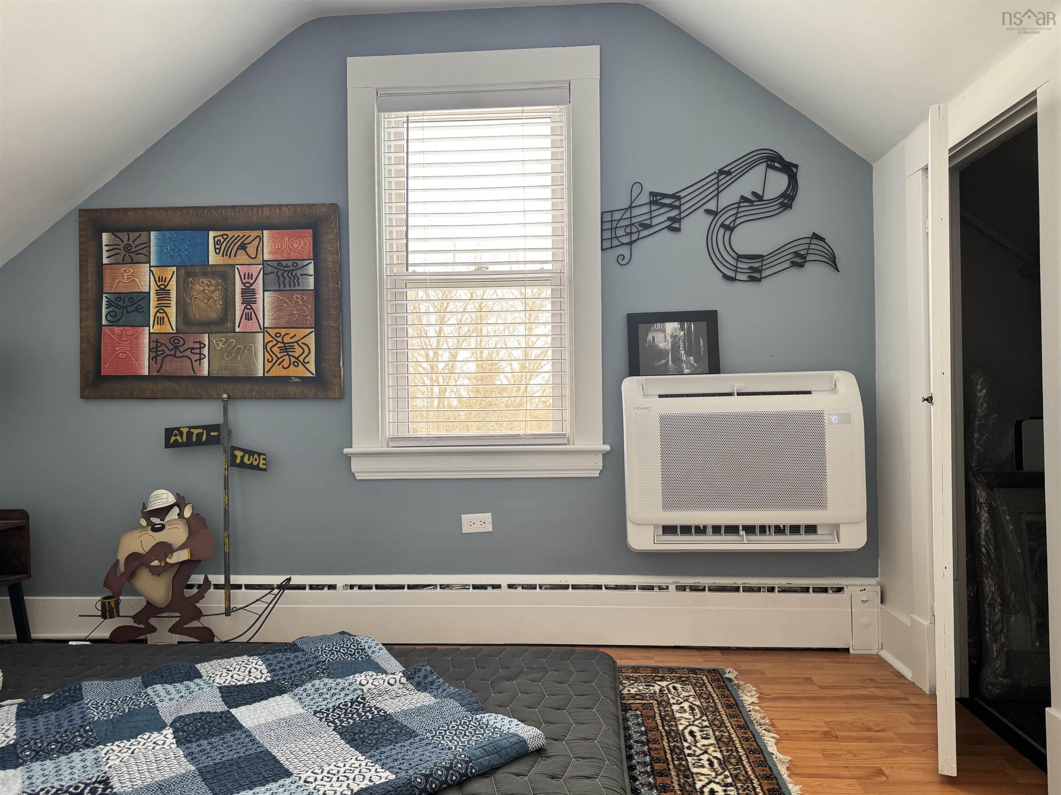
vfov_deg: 56.8
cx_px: 530
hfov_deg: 71.6
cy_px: 398
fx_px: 736
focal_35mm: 24
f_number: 1.78
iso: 100
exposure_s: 1/121
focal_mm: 6.76
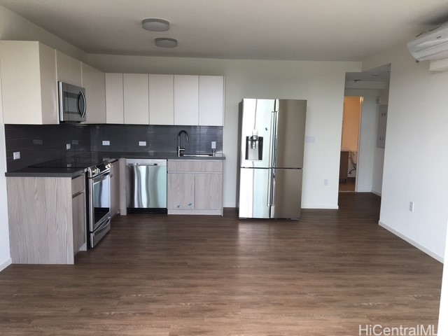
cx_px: 224
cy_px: 168
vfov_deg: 48.2
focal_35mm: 29
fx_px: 375
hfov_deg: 61.7
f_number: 2.2
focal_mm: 4.15
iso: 40
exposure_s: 1/120
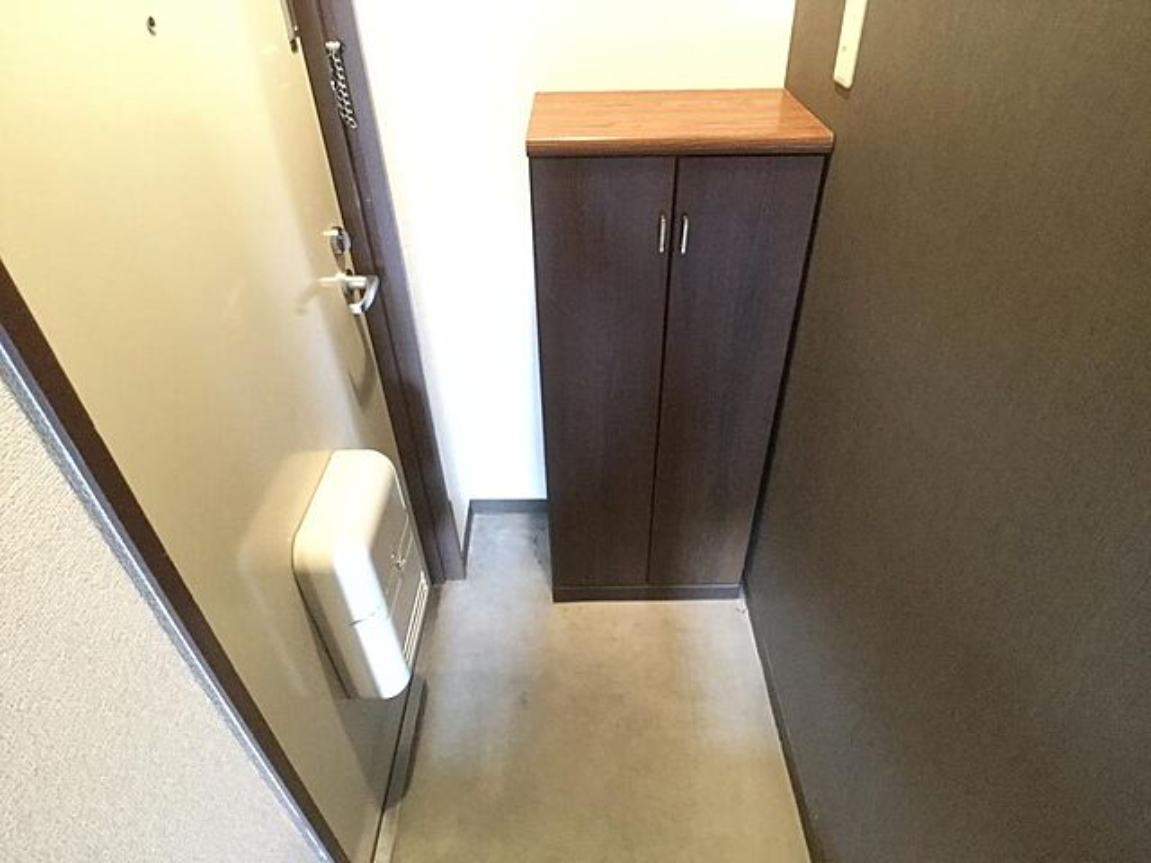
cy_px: 432
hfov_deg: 58.4
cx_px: 576
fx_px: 1031
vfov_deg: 45.4
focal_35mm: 31
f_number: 2.4
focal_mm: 3.3
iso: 800
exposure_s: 1/15
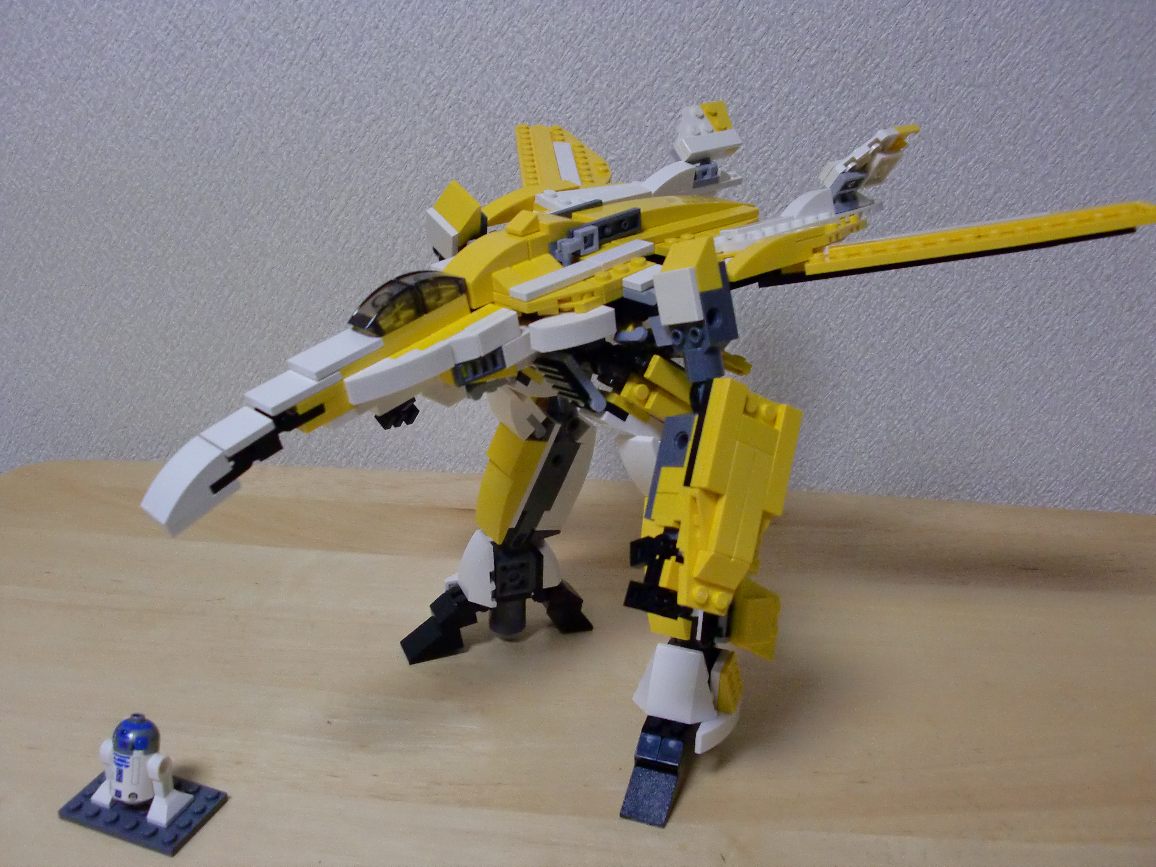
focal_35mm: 36
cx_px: 578
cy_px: 434
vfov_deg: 39.7
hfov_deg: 51.4
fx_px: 1202
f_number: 2.8
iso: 400
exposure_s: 1/60
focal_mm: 6.3
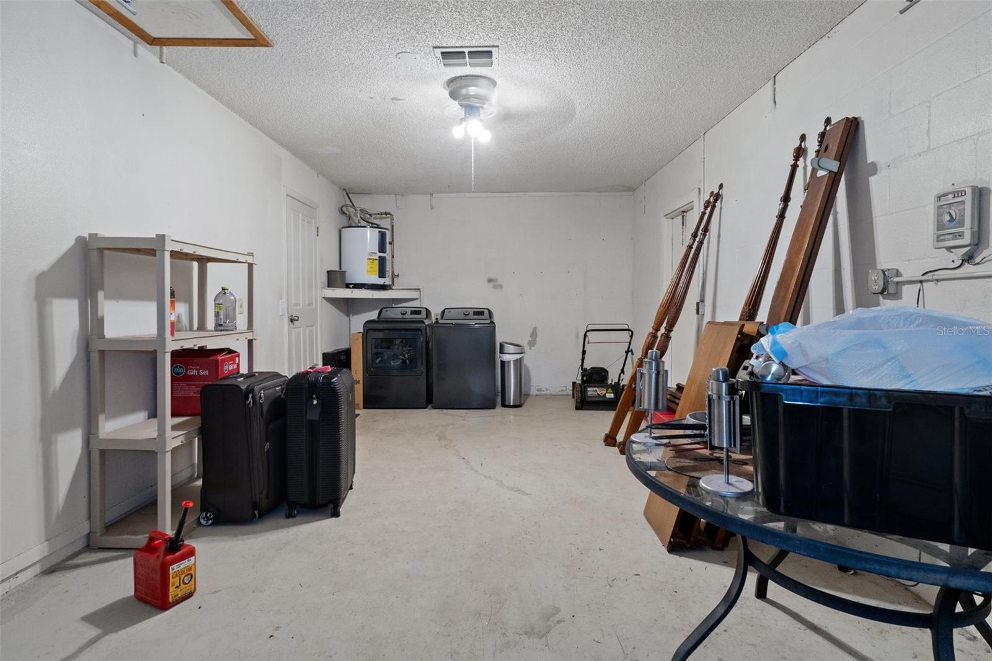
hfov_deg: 90.0
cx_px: 496
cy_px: 330
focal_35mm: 18
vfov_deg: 67.4
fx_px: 496
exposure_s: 1/1.25
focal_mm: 12
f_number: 8
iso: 640
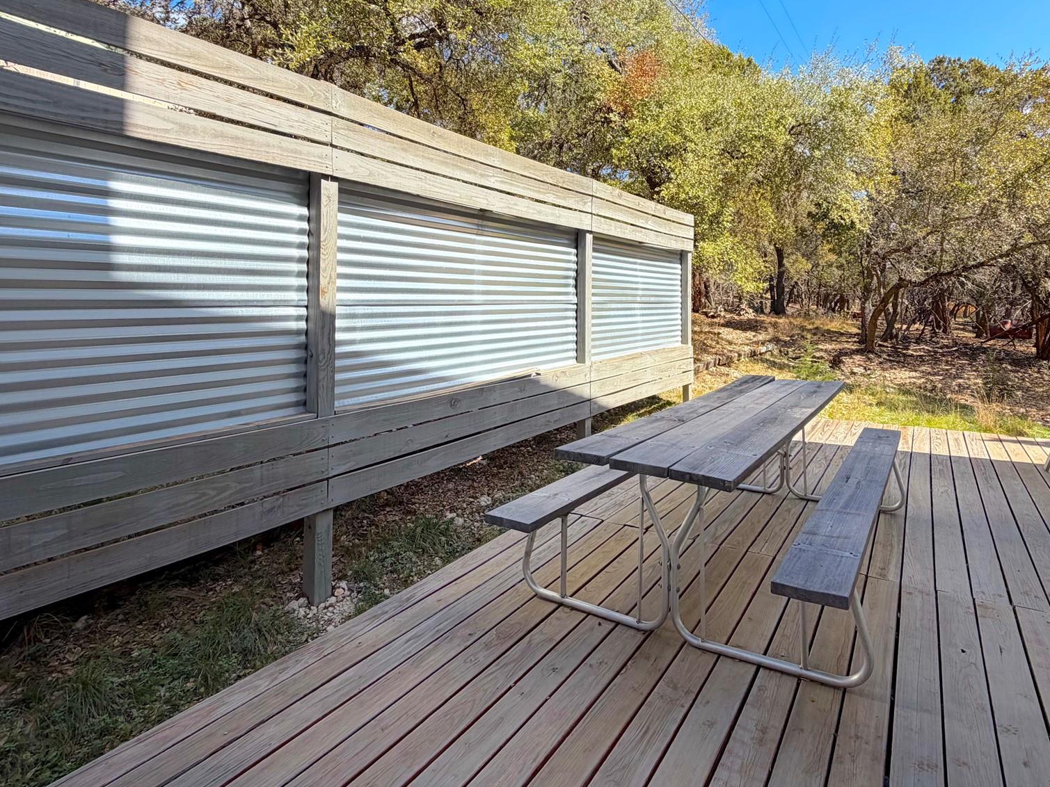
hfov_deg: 83.5
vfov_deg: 67.4
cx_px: 635
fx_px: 576
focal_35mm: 19
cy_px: 286
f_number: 2.2
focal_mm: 2.22
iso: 40
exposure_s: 1/742
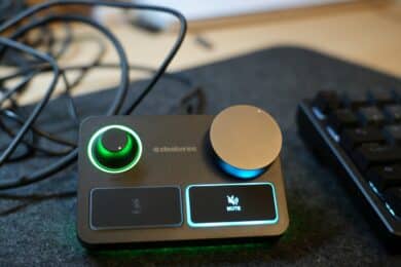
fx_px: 512
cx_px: 200
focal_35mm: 46
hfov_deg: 42.7
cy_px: 134
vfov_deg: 29.2
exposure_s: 1/50
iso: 640
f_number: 4
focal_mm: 46
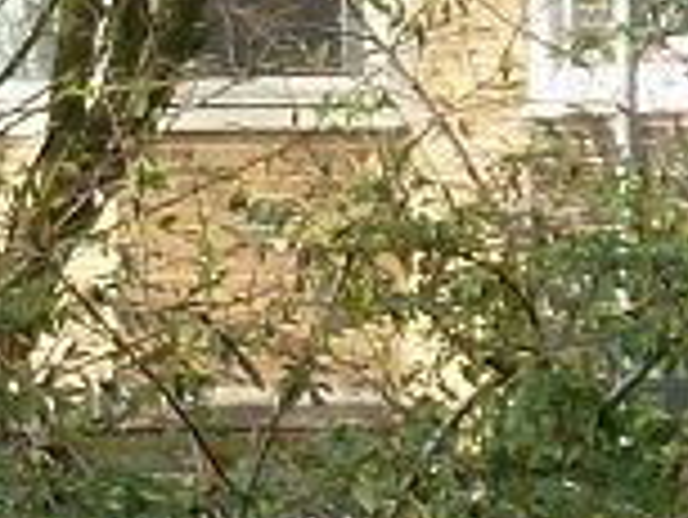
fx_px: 21044
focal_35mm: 1058
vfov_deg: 1.4
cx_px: -1394
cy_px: 658
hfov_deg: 1.9
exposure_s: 1/80
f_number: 4.5
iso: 80
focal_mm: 25.9
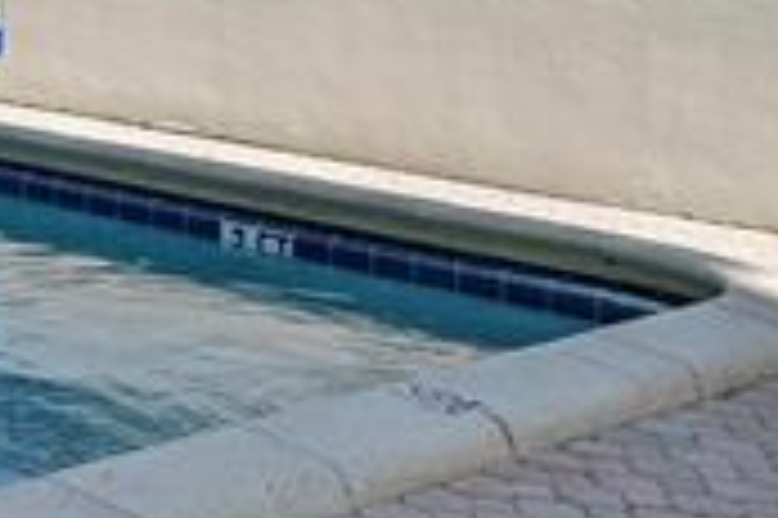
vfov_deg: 14.5
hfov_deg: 19.5
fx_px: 1900
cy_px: -236
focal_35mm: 88
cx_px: -459
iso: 100
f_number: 9
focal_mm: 19
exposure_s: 1/80
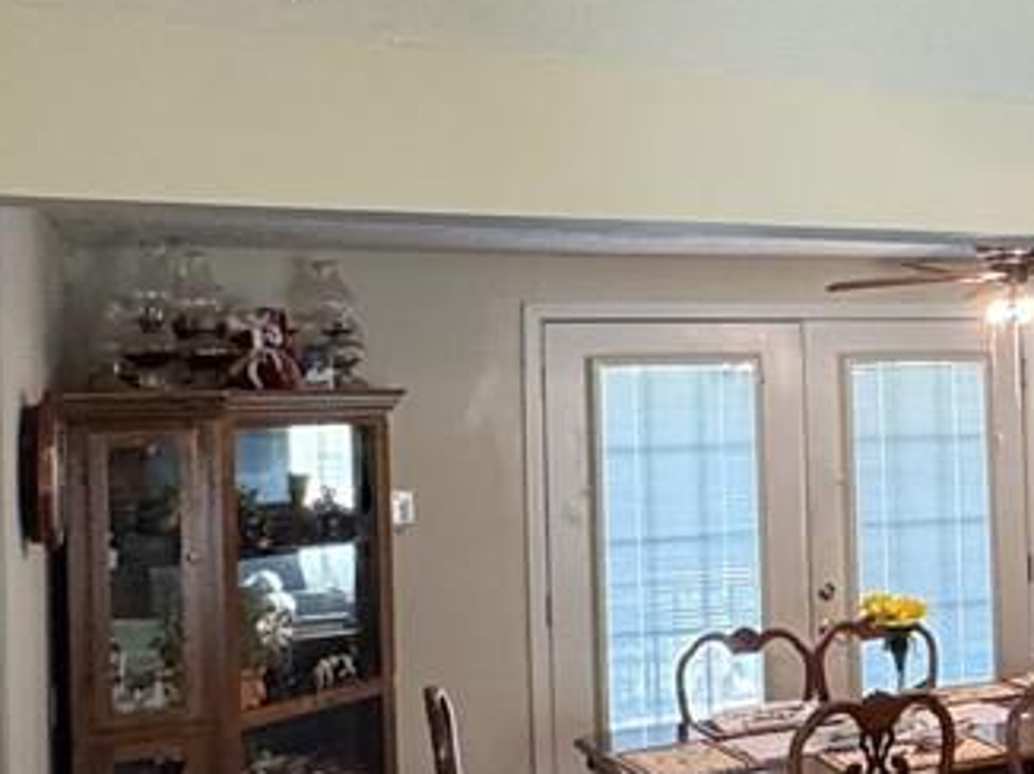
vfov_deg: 26.5
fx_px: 1642
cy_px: 384
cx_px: 1180
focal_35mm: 55
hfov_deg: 30.6
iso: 250
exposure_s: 1/60
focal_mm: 2.22
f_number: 2.2
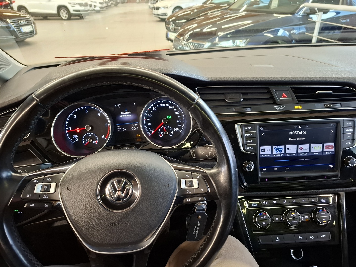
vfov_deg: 58.9
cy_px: 134
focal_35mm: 23
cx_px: 178
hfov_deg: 73.9
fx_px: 237
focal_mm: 5.54
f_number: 1.8
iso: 400
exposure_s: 1/33
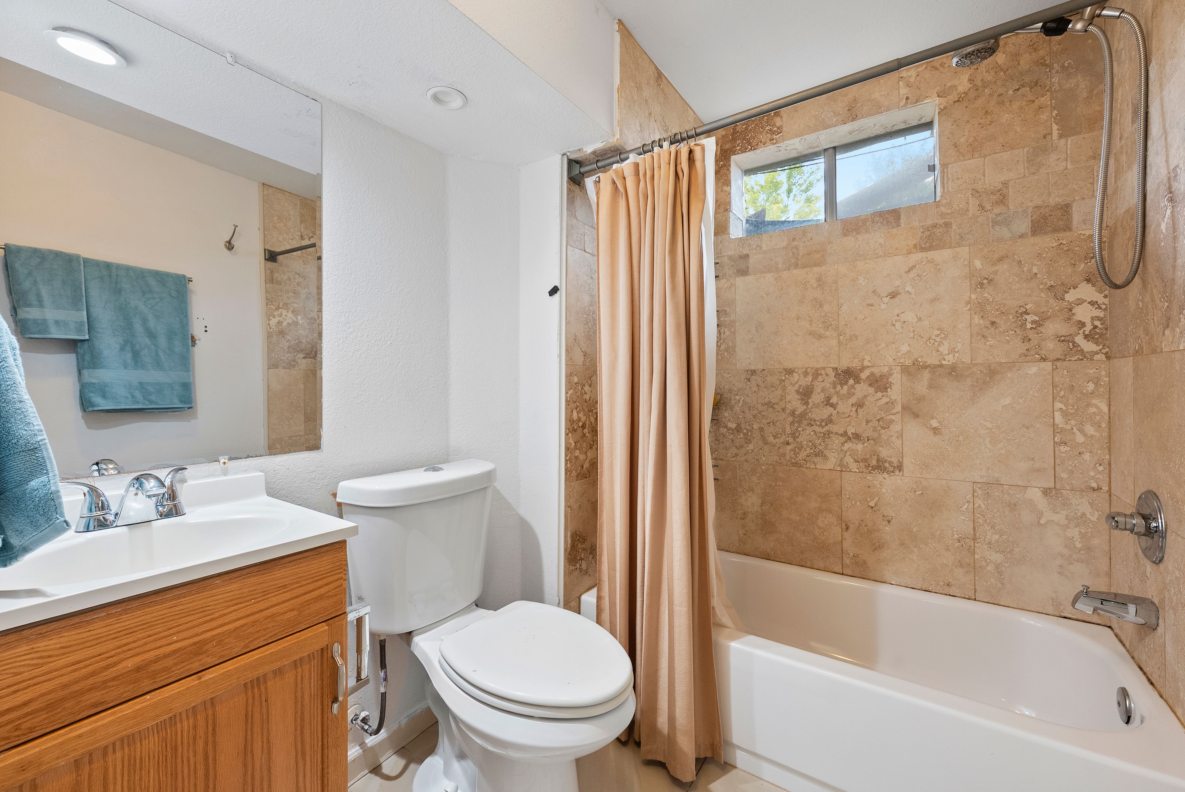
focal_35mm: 14
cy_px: 396
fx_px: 461
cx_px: 592
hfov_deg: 104.2
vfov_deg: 81.3
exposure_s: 1/10
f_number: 8
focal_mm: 14
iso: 800
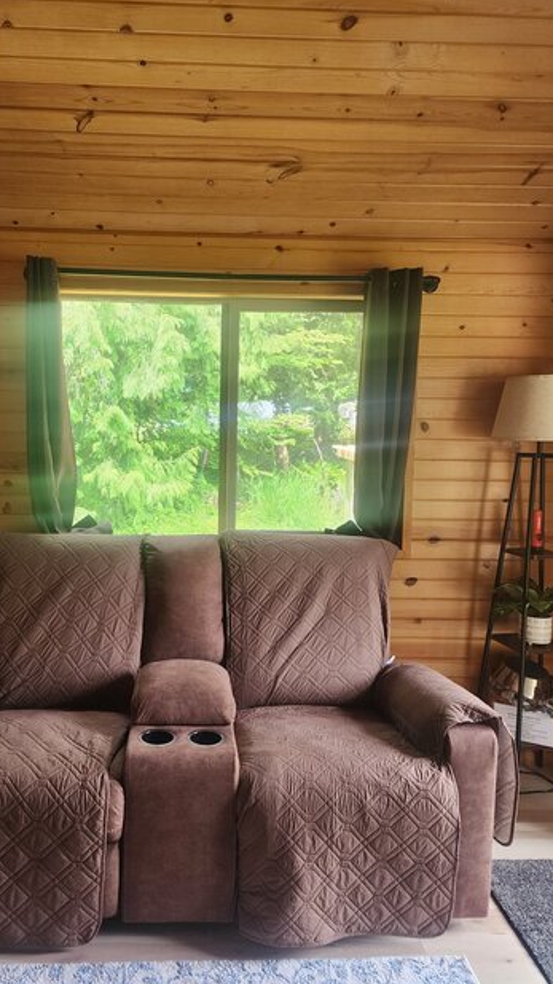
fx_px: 678
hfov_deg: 44.1
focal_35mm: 26
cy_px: 475
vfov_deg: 71.9
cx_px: 214
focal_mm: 6.4
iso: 160
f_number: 1.8
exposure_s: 1/180
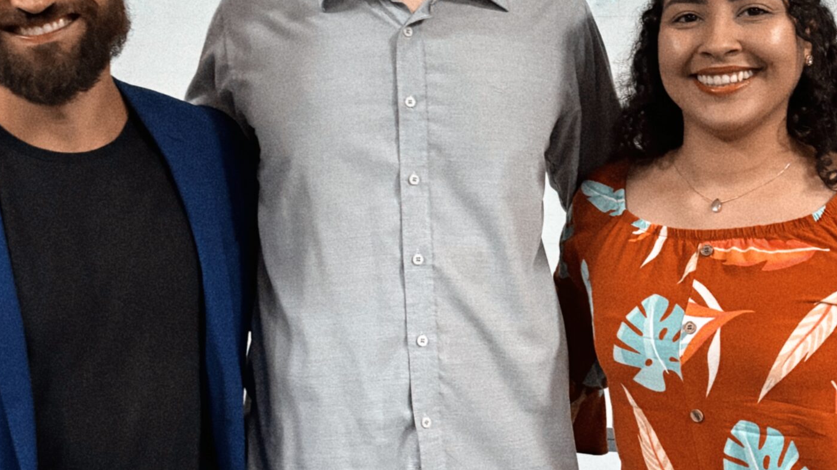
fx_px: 1154
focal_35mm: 52
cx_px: 436
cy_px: 102
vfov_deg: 22.8
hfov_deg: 39.9
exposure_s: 1/40
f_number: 1.6
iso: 640
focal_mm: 5.96
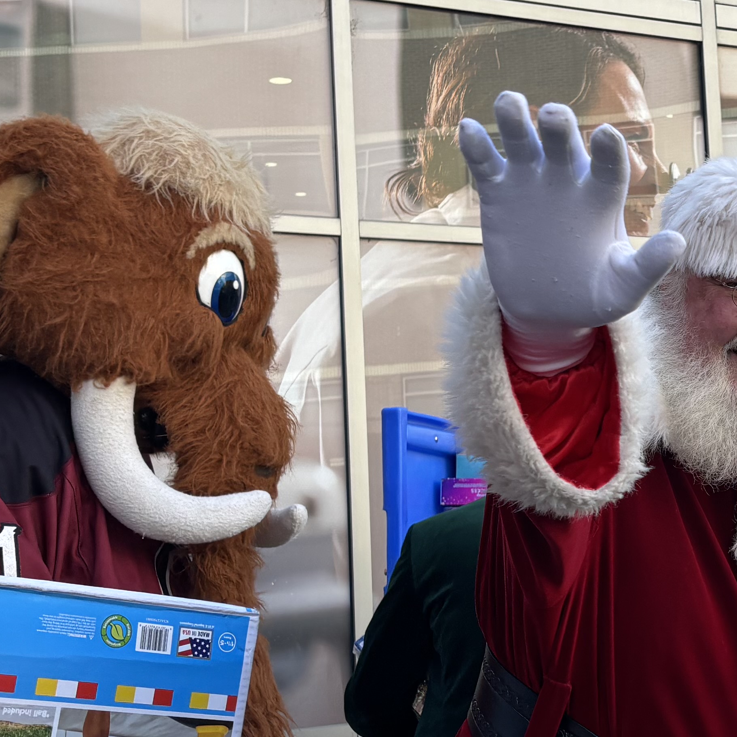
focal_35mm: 72
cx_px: 760
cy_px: 387
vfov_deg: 24.0
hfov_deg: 22.9
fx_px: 1734
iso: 50
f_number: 1.6
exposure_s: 1/408
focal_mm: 5.96
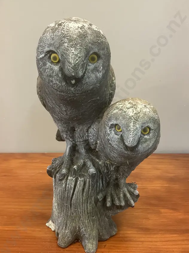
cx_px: 91
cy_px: 136
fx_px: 248
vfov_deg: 53.9
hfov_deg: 41.8
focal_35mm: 34
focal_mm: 3.99
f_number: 1.8
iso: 250
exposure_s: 1/50
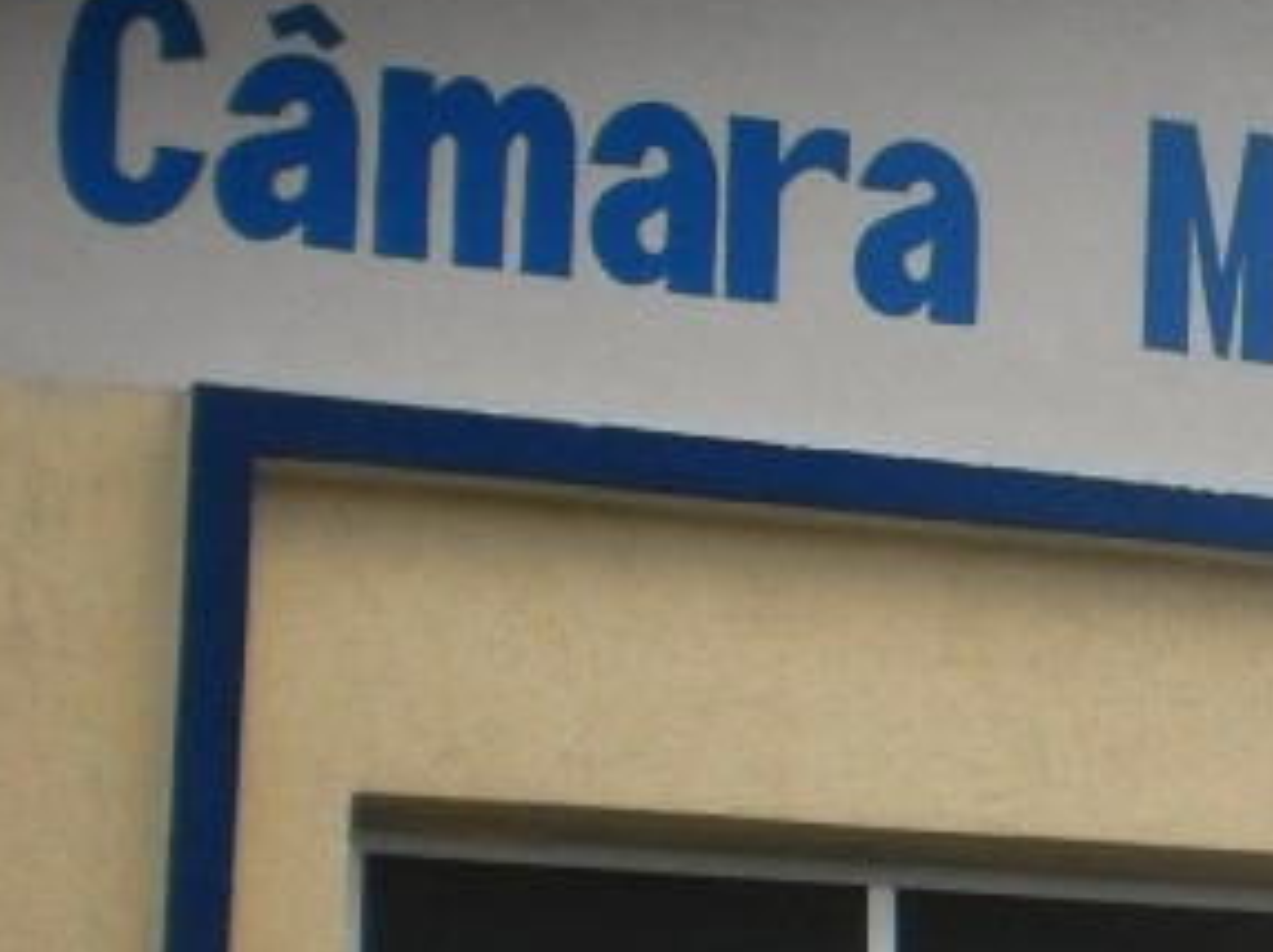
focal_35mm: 129
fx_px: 4740
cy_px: 787
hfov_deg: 14.7
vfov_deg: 11.4
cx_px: 1598
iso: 100
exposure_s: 1/2000
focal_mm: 6.3
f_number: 4.6
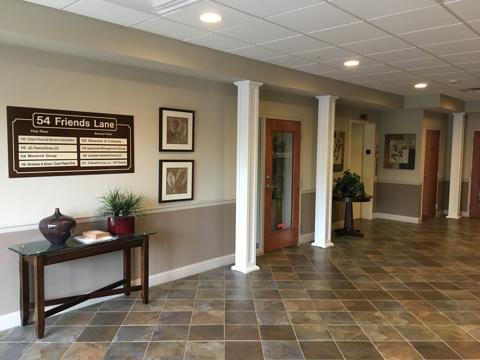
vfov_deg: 48.2
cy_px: 180
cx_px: 240
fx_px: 402
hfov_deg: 61.7
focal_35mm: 29
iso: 125
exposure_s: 1/30
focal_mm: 4.15
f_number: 2.2
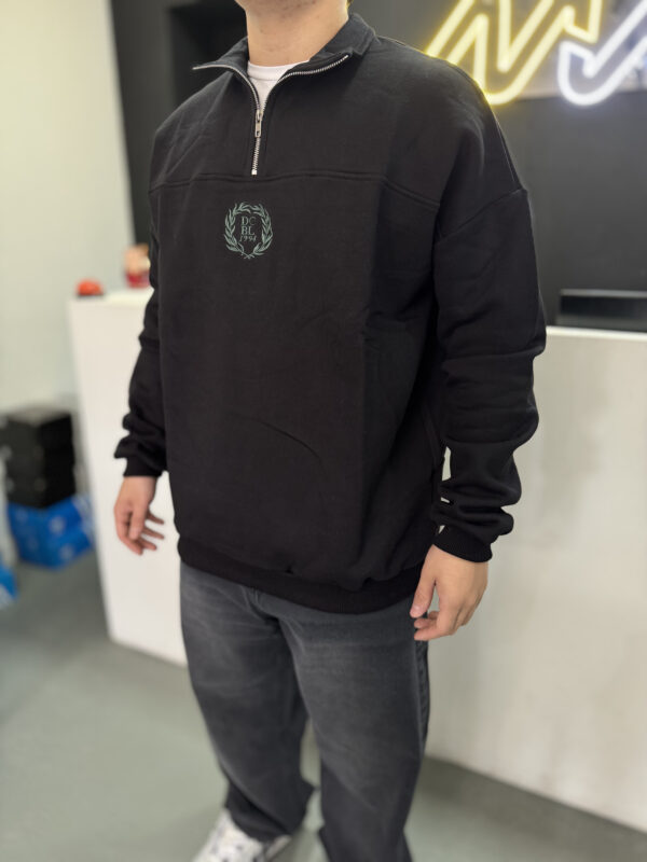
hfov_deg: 56.8
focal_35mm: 24
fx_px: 598
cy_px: 431
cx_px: 324
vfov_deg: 71.6
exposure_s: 1/50
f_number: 1.78
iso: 200
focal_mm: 6.76
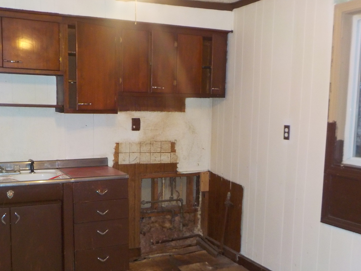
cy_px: 169
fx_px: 417
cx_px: 175
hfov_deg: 46.8
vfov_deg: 35.8
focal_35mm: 40
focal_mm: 4.1
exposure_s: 1/30
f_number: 3.3
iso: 320
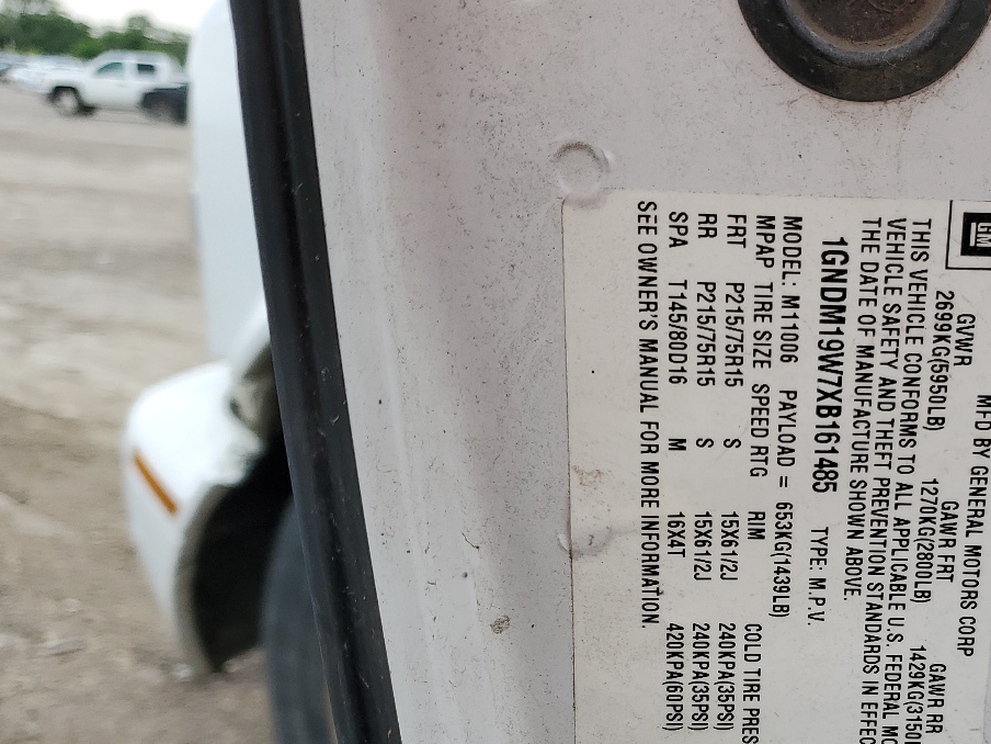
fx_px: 1317
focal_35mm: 46
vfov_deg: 30.7
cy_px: 599
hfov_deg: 39.2
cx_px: 825
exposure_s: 1/256
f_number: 1.5
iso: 50
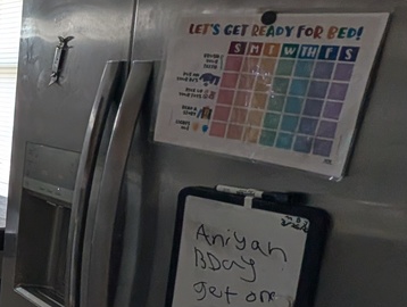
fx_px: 566
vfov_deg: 30.3
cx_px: -285
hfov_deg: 24.0
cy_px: 188
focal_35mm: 48
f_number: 1.7
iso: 80
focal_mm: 2.02
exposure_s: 1/54.5
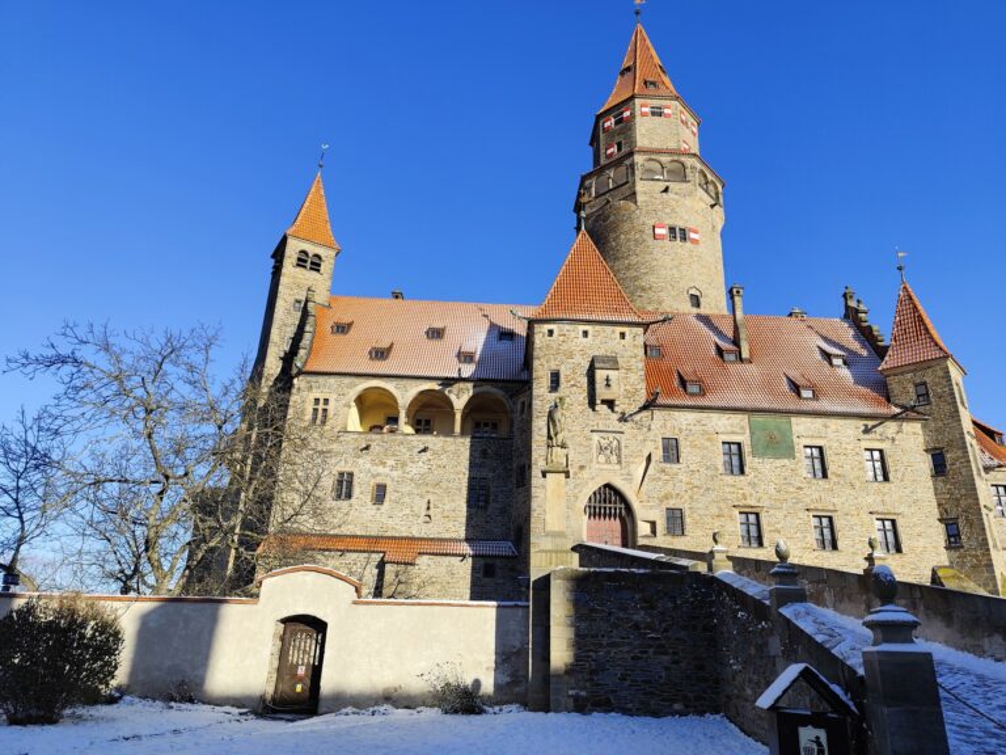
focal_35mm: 23
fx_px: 668
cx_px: 503
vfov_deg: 58.9
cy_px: 378
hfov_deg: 73.9
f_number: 1.65
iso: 50
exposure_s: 1/940
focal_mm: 6.19
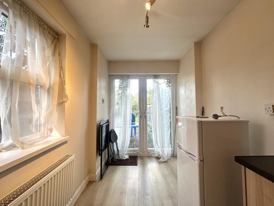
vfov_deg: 85.7
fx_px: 111
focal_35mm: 14
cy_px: 103
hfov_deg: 102.1
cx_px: 137
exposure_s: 1/100
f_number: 2.2
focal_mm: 2.22
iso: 200
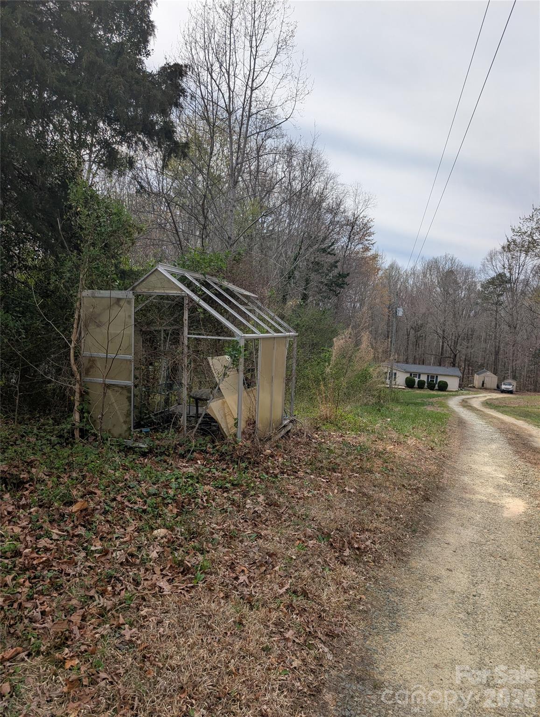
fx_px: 498
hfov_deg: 56.9
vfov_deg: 71.5
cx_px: 270
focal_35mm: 24
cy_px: 358
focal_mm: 6.9
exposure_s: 1/1011
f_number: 1.68
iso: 22
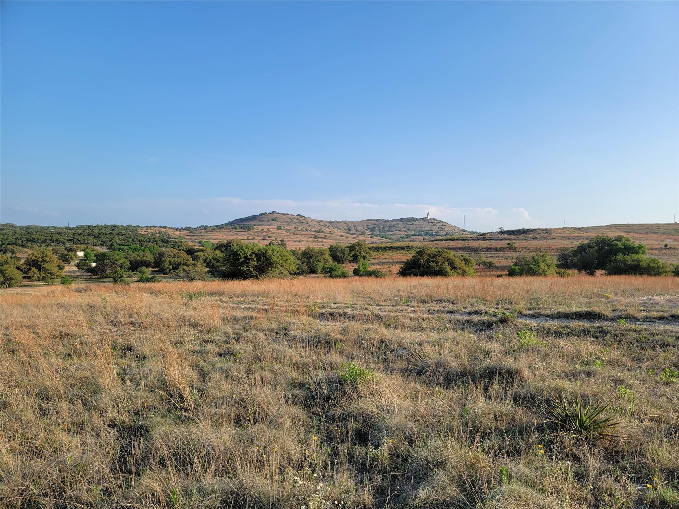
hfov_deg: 71.6
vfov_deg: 56.8
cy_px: 254
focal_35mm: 24
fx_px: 471
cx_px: 340
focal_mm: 6.7
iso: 16
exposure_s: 1/668
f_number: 1.8
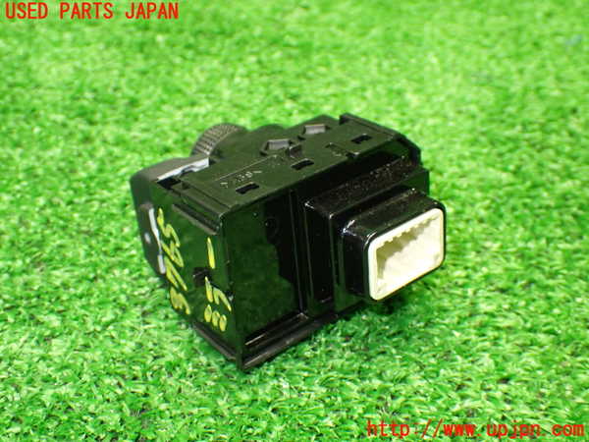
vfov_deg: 29.1
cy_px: 221
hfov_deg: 38.2
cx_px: 294
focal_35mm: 50
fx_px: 851
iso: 1000
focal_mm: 9.01
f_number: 3.2
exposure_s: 1/50
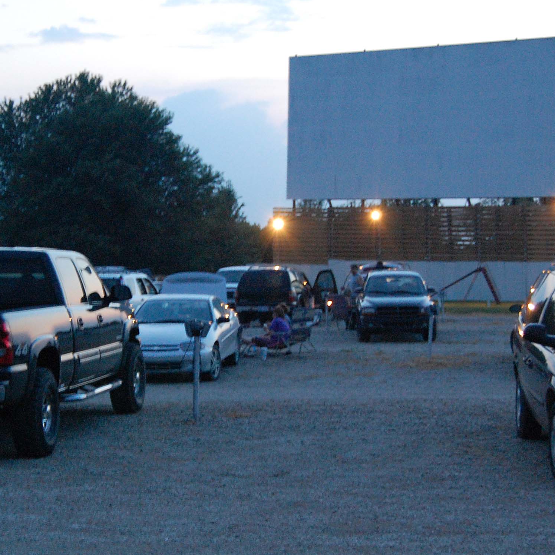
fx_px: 1578
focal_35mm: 87
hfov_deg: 19.9
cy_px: 307
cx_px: 196
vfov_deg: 19.9
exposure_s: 1/6
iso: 1600
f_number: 4.5
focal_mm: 34
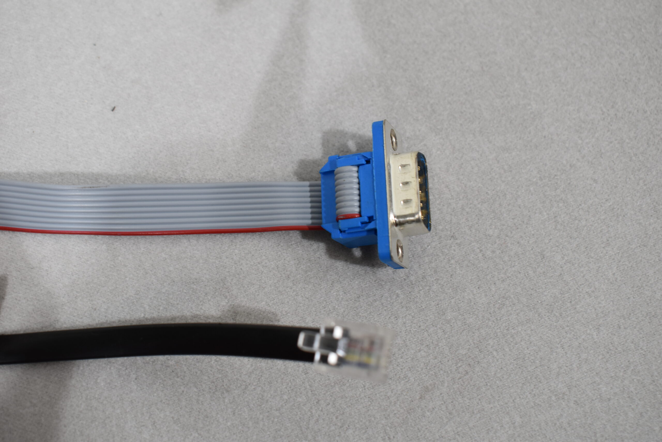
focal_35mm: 44
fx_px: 800
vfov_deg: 30.9
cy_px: 221
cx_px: 331
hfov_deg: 45.0
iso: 400
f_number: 5.6
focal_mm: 29
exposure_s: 1/60
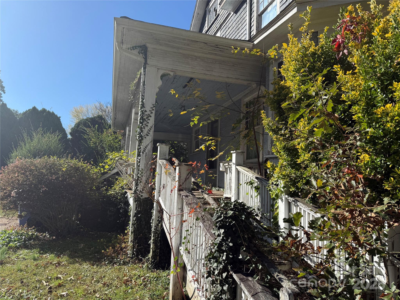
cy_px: 150
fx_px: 277
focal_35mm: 24
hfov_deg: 71.6
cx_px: 200
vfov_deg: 56.8
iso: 80
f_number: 1.78
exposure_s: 1/2611
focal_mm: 6.76
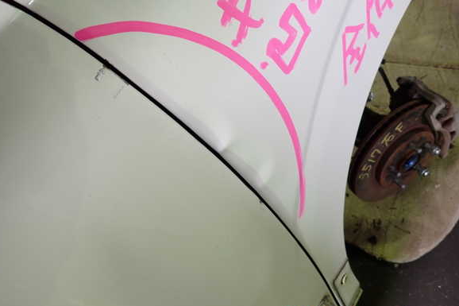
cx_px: 228
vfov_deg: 47.9
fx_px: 344
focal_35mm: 27
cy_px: 147
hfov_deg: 67.4
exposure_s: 1/40
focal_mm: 4.5
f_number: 2
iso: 200
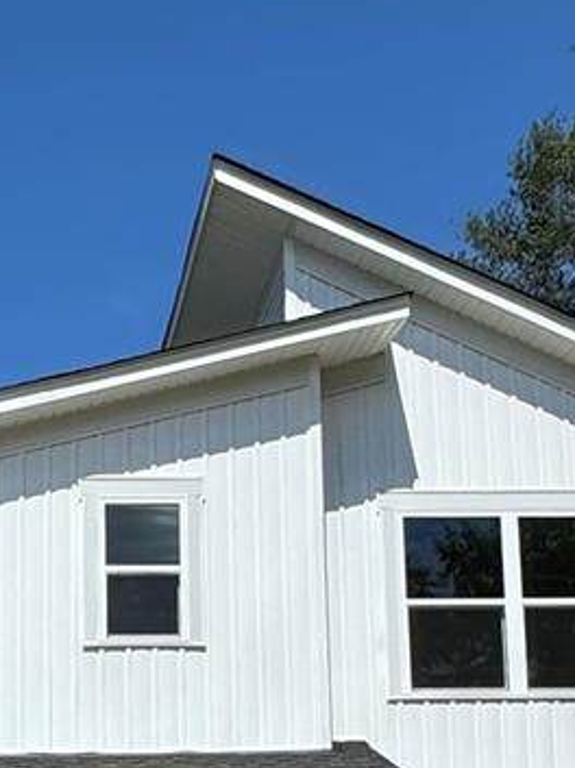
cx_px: -17
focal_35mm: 61
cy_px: 877
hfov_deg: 22.9
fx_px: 1353
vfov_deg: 28.4
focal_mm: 2.22
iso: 50
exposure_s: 1/2770
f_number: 2.2
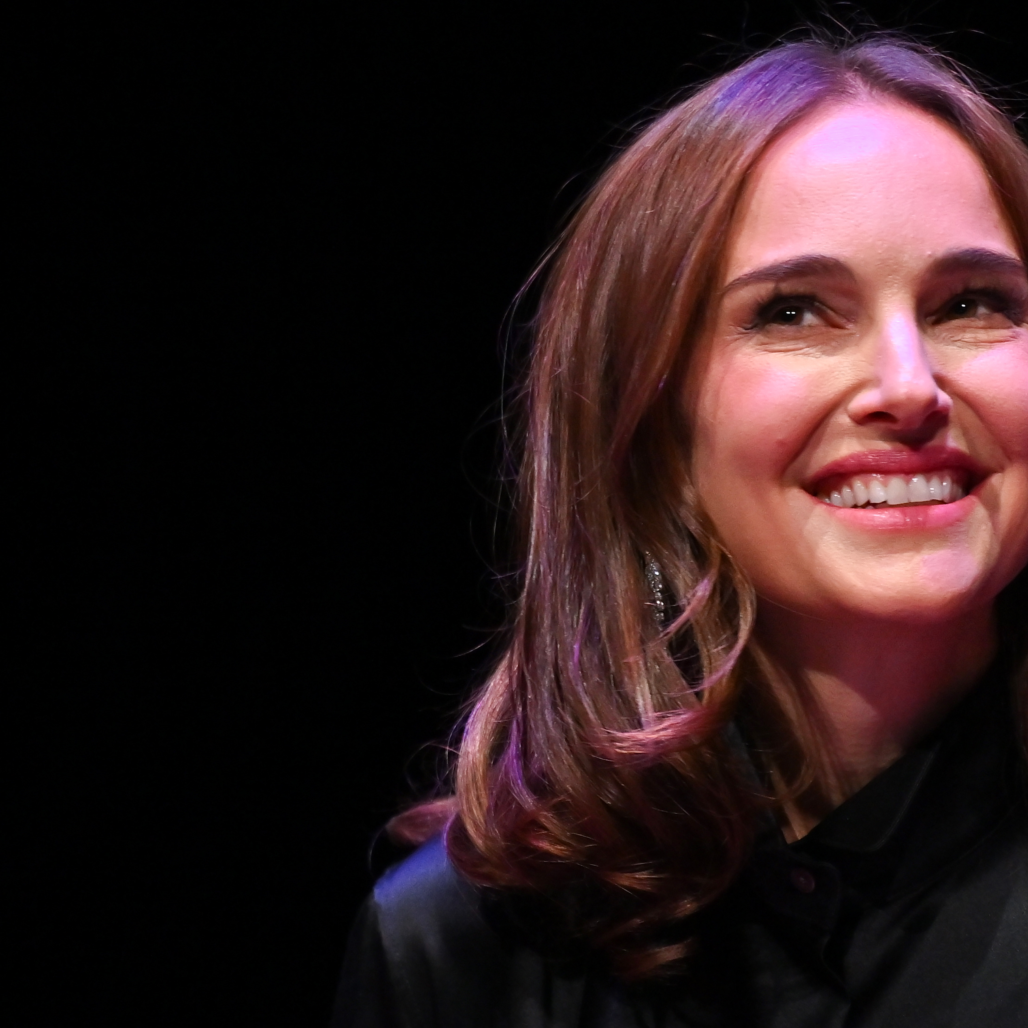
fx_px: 16228
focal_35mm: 483
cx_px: 851
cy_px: 570
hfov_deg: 3.6
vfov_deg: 3.6
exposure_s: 1/250
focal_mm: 200
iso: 1000
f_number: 2.8
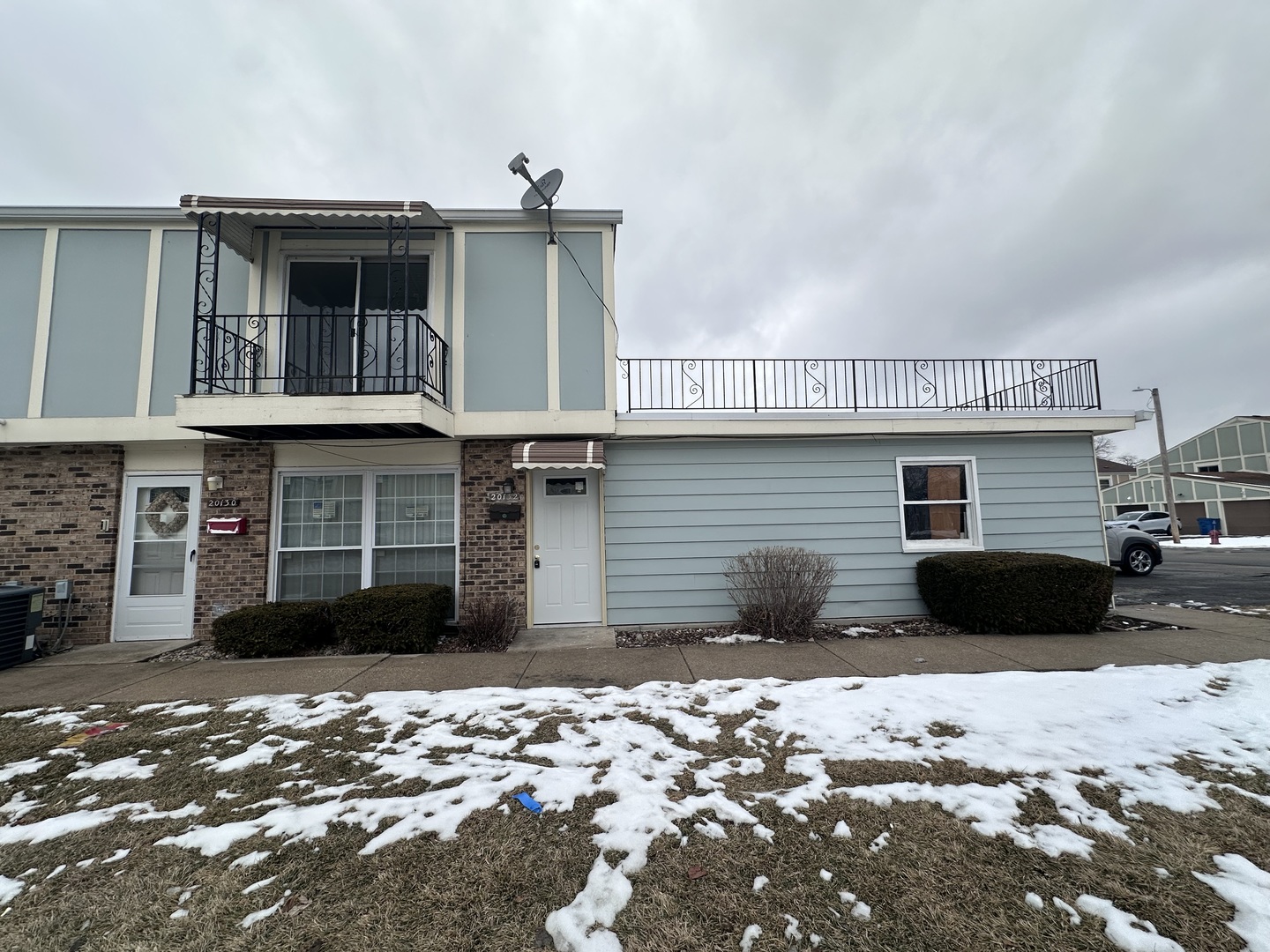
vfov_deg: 85.7
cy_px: 476
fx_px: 514
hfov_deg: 102.1
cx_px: 635
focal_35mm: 14
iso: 40
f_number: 2.2
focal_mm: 2.22
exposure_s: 1/1171
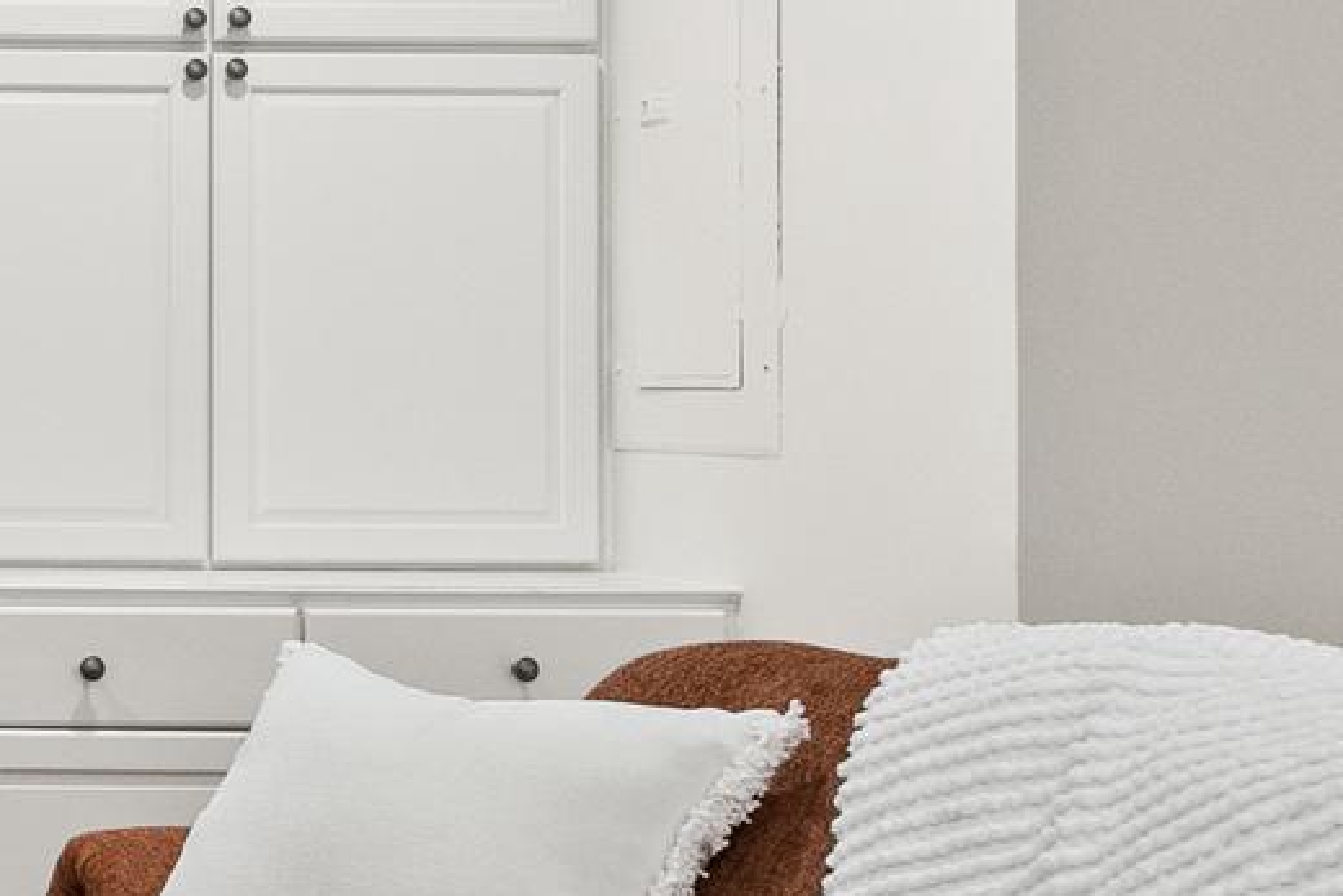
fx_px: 2351
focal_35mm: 63
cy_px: 358
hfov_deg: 23.9
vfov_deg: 21.6
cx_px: -764
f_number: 4
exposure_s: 1/25
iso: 1600
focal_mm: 16
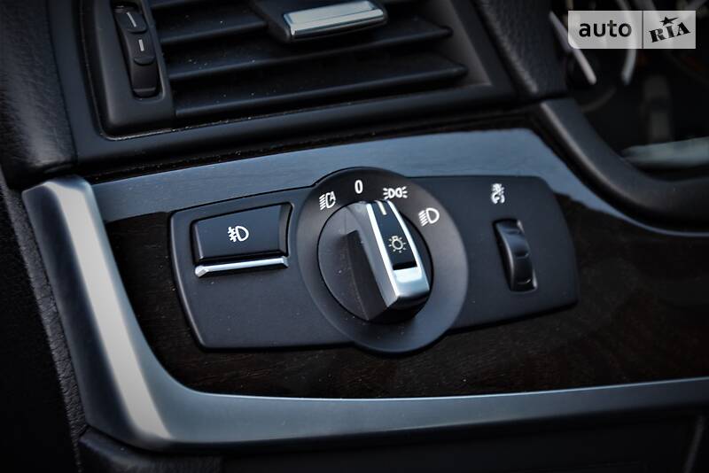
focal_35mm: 147
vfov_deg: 9.3
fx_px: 2896
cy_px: 236
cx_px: 354
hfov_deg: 14.0
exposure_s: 1/80
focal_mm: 98
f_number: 5.6
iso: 400
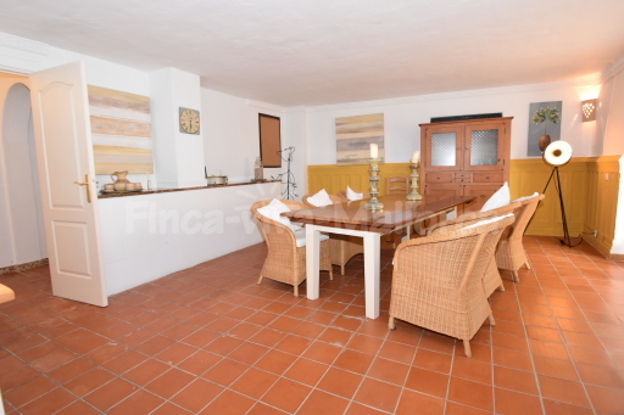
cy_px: 208
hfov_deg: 90.0
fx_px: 312
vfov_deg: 67.3
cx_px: 312
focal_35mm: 18
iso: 1600
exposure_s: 1/60
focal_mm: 12
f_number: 4
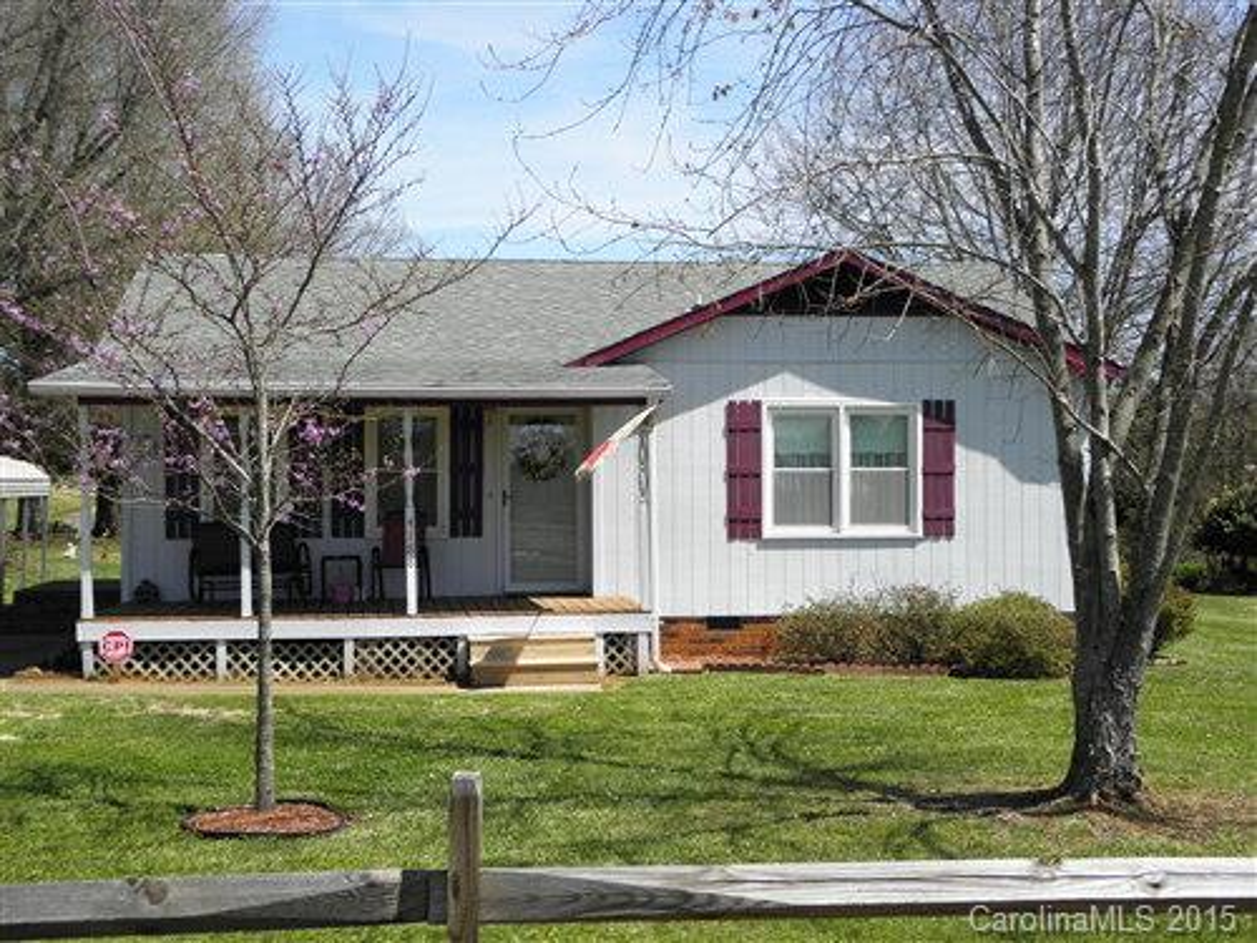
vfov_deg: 30.9
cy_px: 472
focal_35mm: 47
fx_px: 1707
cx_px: 628
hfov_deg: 40.4
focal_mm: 8.6
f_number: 7.8
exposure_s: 1/160
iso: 100
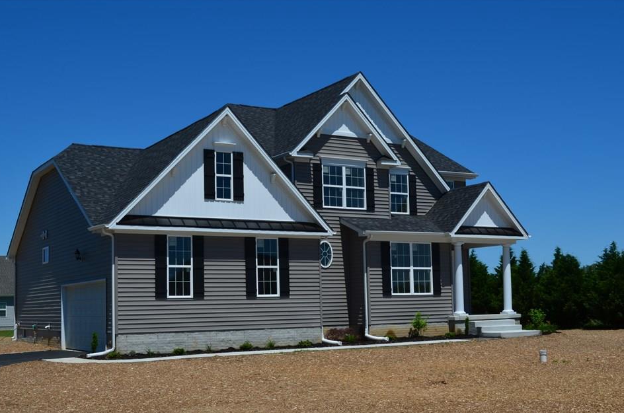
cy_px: 236
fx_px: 778
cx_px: 297
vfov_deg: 29.7
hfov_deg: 43.7
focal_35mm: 45
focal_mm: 26
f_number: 13
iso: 100
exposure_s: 1/200
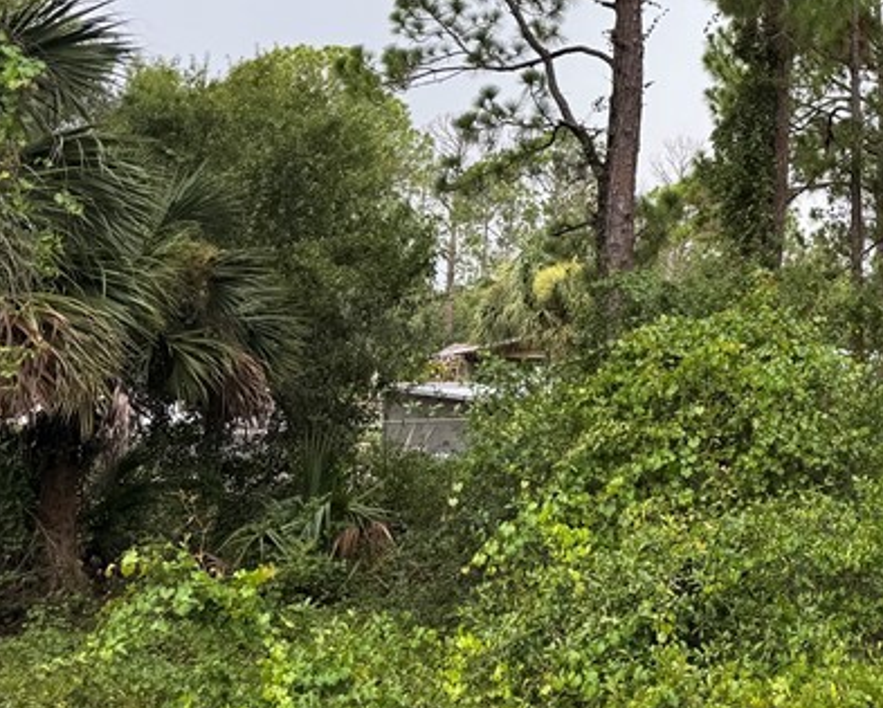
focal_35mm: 61
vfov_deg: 24.0
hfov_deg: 26.4
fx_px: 1595
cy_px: 18
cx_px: 1137
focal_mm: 6.76
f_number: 1.78
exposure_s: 1/522
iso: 80
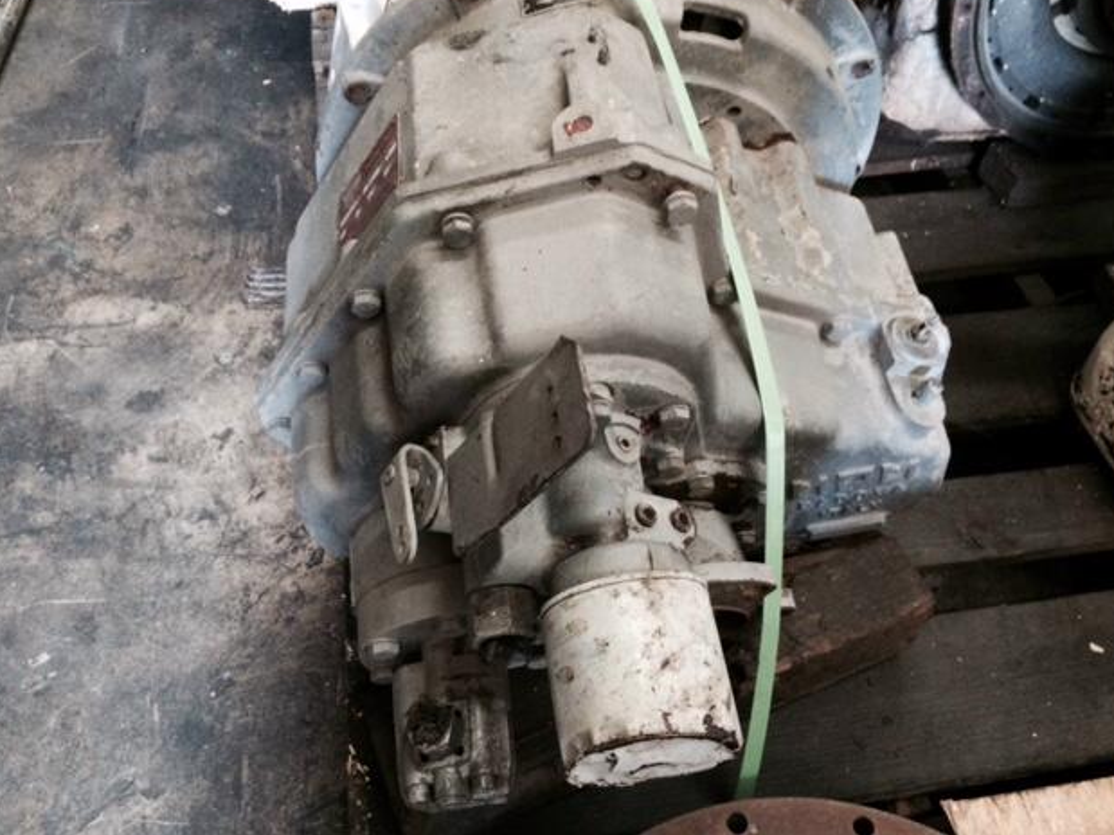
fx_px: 965
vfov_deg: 46.8
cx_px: 565
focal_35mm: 30
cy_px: 405
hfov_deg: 60.0
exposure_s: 1/15
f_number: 2.2
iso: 400
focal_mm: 4.15
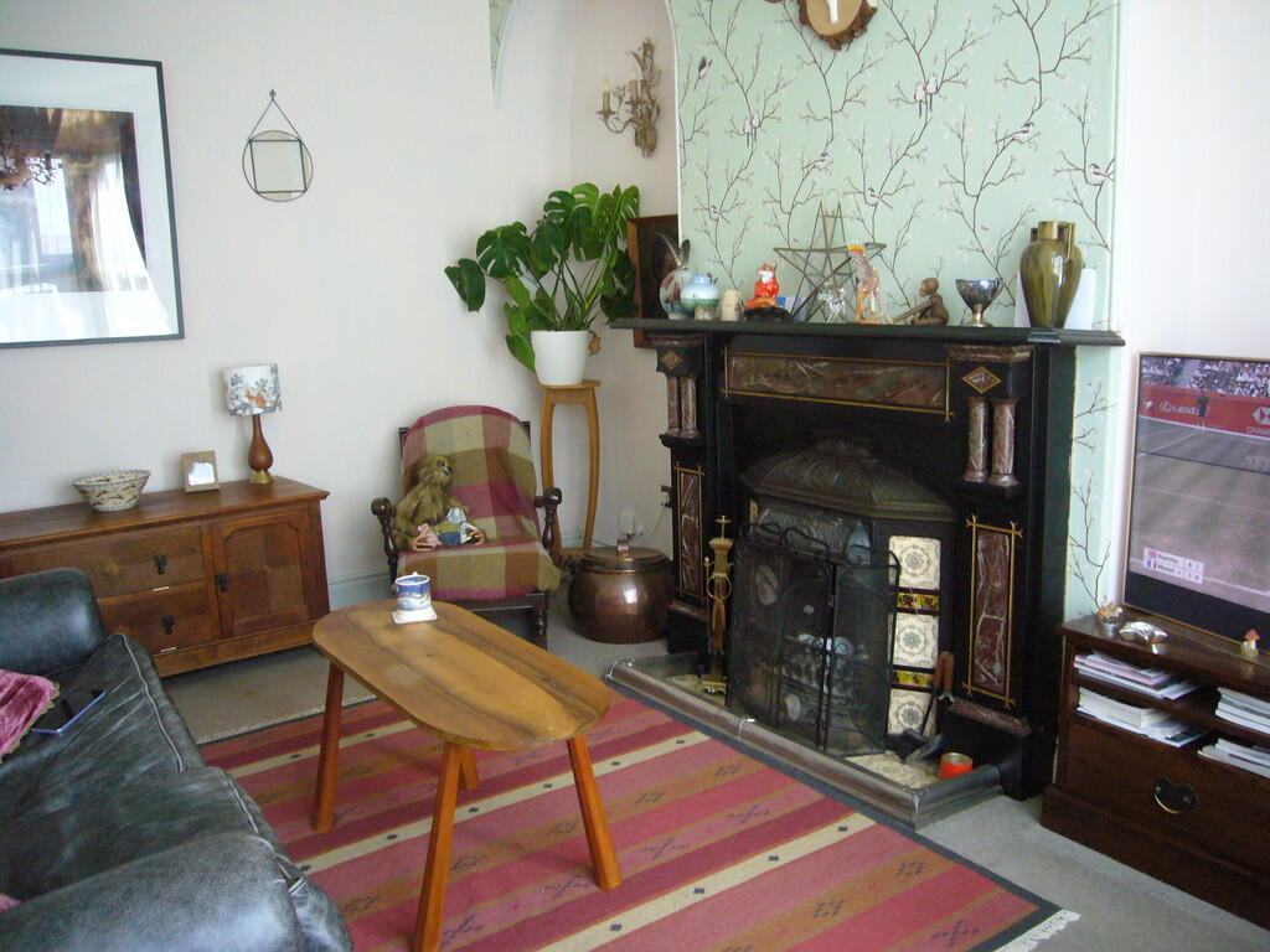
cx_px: 635
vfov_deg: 49.7
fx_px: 1027
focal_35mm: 28
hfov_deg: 63.4
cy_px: 476
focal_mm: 4.6
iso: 250
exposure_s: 1/30
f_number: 2.8
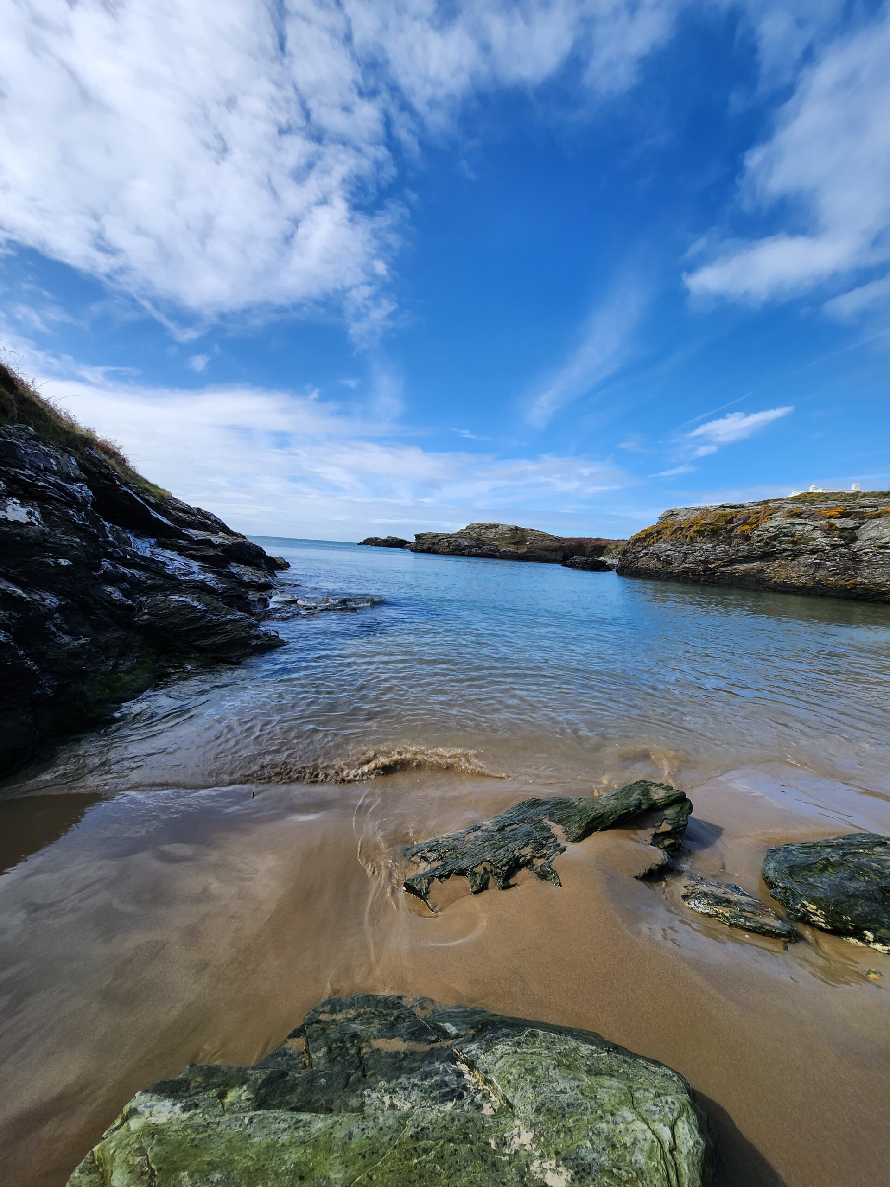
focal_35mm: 13
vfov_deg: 106.2
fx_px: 446
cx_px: 445
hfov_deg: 89.9
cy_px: 594
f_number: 2.2
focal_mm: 1.7
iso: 32
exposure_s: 1/1468
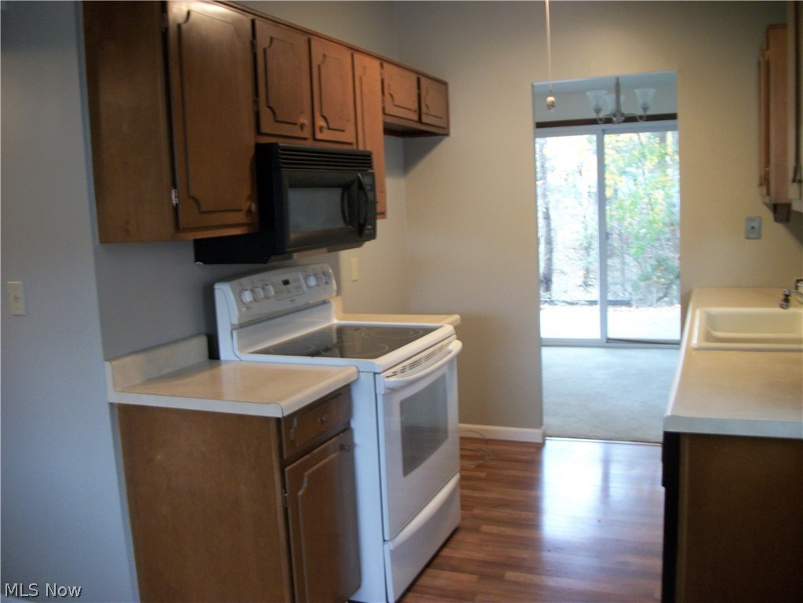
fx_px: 742
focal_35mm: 32
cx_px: 402
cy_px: 302
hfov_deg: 56.8
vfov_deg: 44.2
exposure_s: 1/13
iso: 160
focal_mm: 5.7
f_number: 2.9
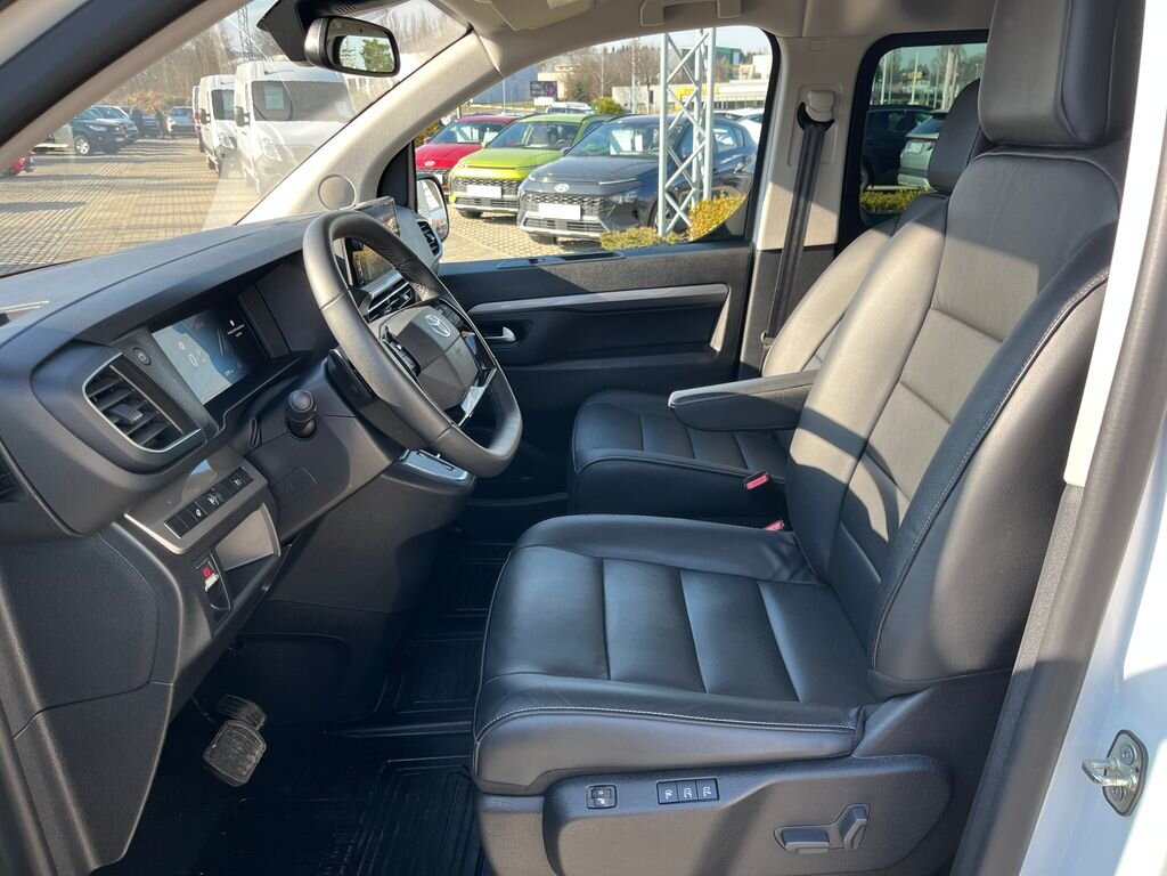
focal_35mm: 26
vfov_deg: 53.1
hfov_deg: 67.3
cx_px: 584
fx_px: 877
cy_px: 438
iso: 50
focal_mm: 5.1
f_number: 1.6
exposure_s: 1/302
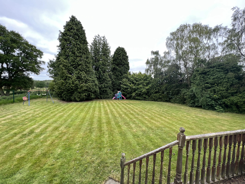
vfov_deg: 89.9
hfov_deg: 106.2
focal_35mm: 13
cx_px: 122
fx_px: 92
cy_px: 92
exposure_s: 1/240
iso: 32
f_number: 1.8
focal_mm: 1.57
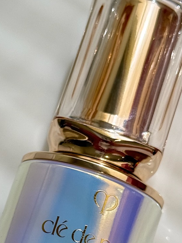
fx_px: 933
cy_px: 247
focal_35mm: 133
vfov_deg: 14.6
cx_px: 65
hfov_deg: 11.1
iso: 100
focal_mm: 6.76
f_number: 1.78
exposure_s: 1/243
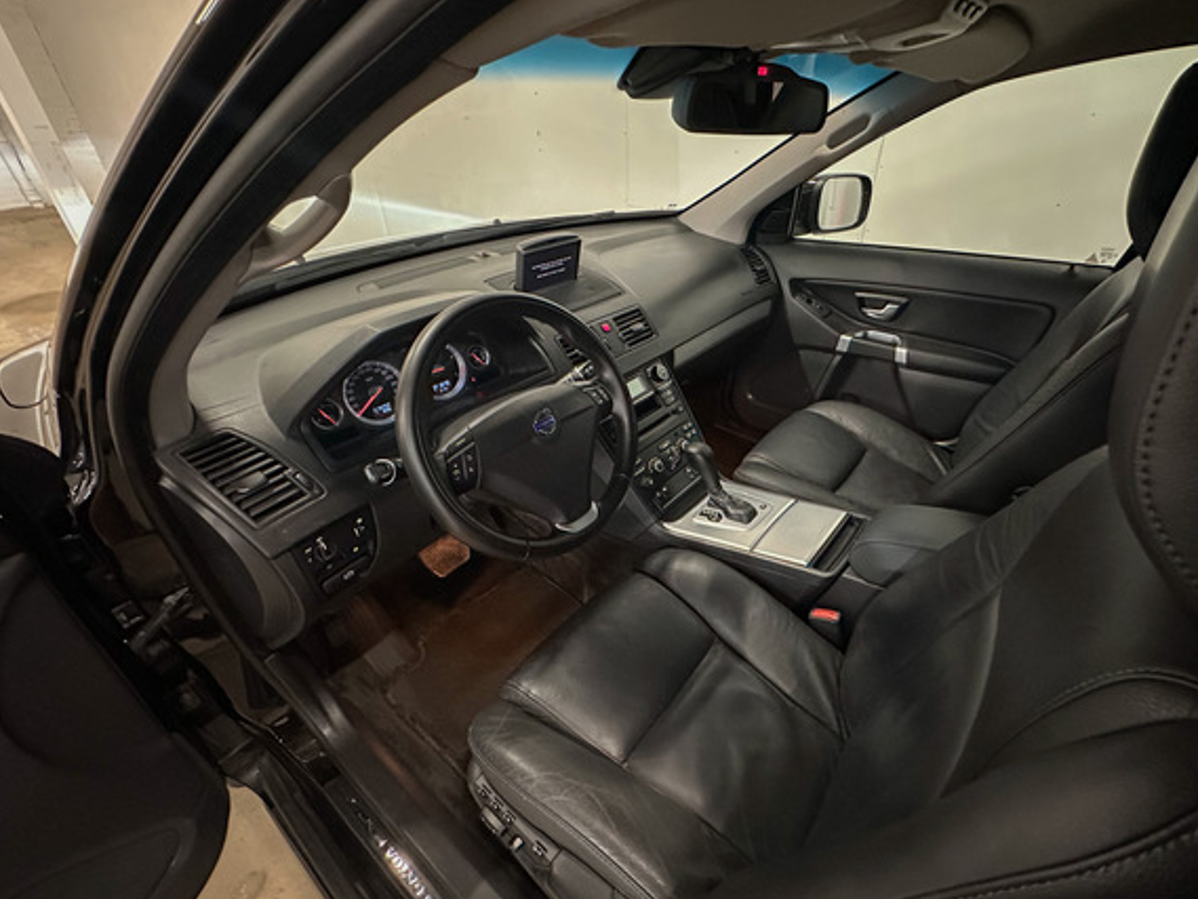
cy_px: 467
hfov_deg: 94.2
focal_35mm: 16
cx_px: 661
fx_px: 554
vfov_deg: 78.1
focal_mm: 2.22
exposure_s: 1/50
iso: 640
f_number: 2.2
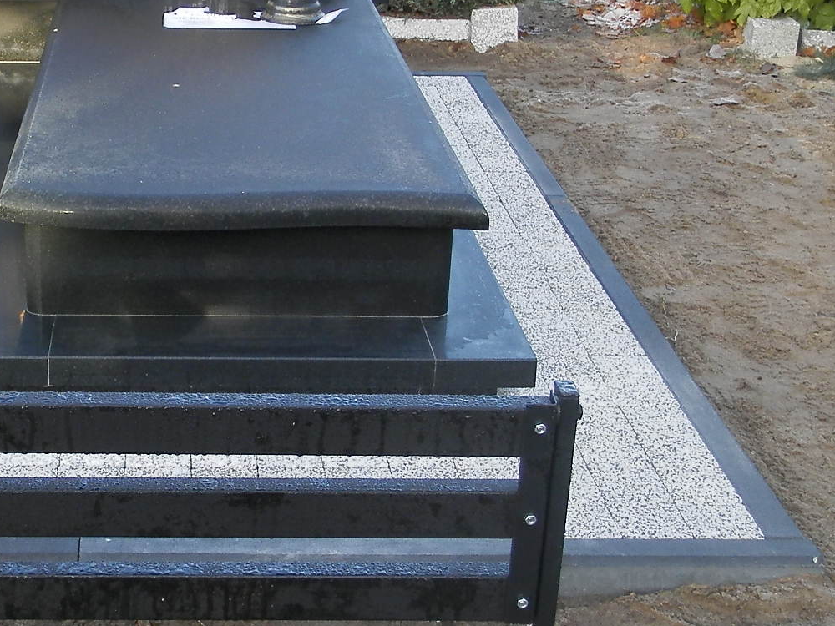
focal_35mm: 64
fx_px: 1544
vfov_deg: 22.9
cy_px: 256
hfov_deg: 29.6
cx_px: 175
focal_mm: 4.5
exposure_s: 1/80
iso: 80
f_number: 3.1
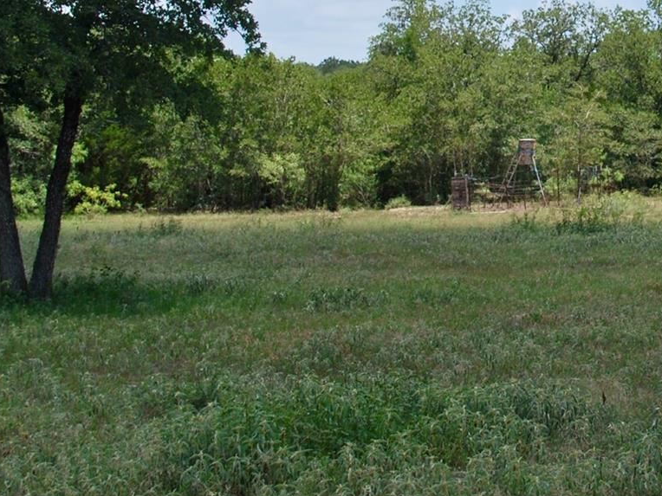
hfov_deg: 17.3
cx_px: 606
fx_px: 2147
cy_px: -86
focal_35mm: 112
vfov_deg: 12.9
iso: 100
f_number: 8
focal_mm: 29
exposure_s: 1/250
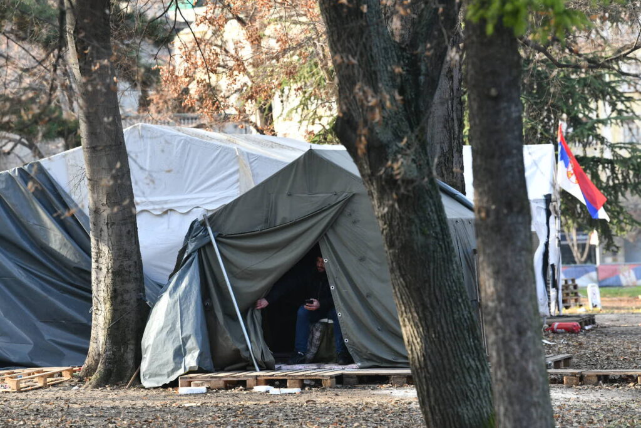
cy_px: 214
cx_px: 320
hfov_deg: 11.1
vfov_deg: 7.4
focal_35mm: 185
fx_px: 3294
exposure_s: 1/800
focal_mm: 185
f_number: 5
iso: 800
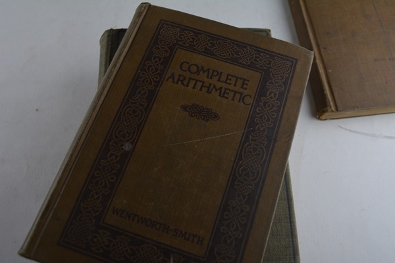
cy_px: 132
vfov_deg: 36.9
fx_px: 395
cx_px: 198
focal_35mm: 36
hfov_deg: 53.1
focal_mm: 24
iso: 200
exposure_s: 1/125
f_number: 5.6
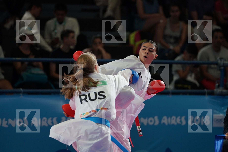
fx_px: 1900
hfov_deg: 6.9
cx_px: 114
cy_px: 76
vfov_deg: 4.6
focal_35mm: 300
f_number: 2.8
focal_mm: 200
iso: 800
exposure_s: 1/1000
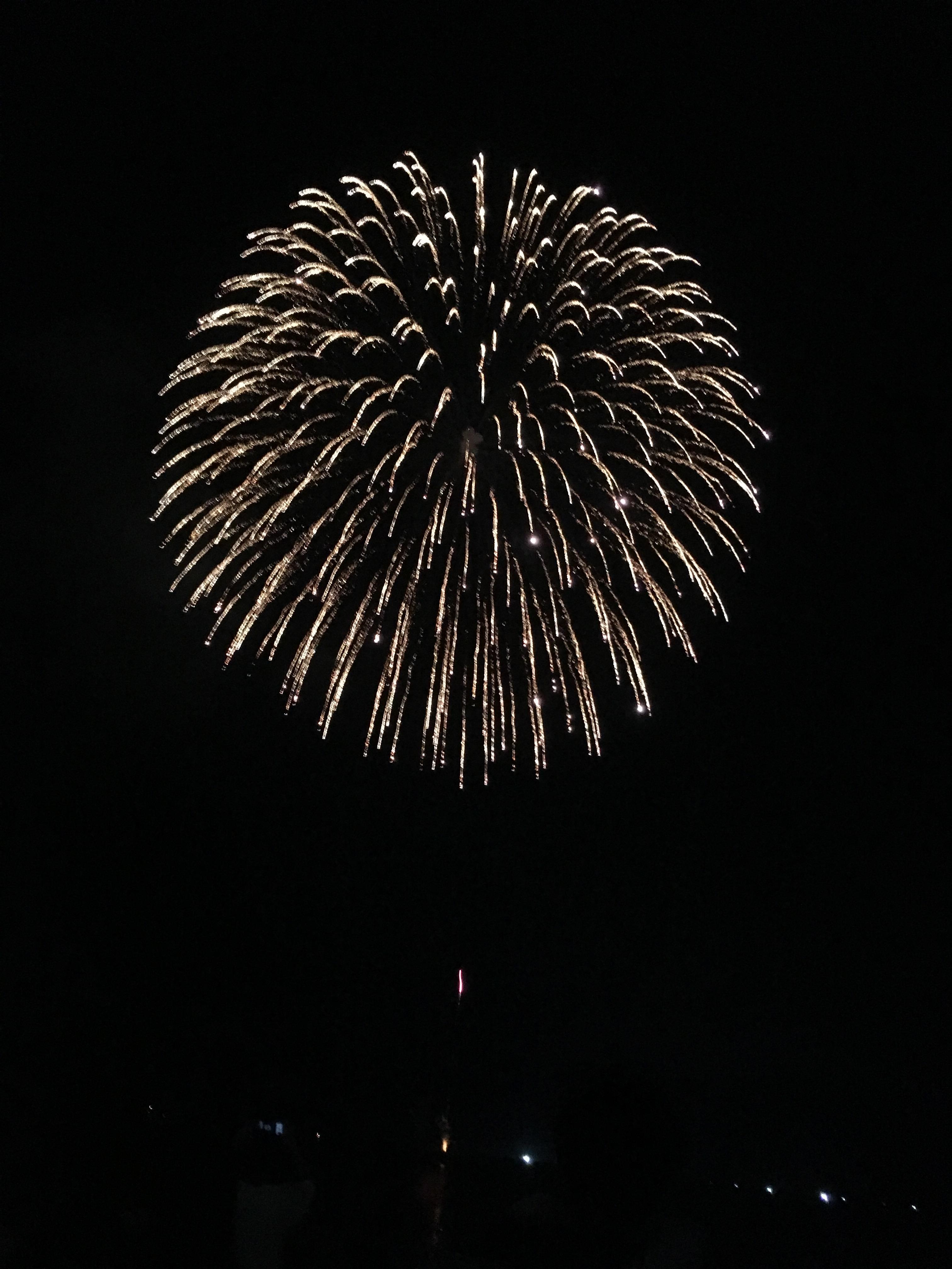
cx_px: 476
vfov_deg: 61.7
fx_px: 1063
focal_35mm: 29
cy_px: 634
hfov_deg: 48.2
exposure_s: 1/15
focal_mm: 4.2
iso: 640
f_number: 2.2
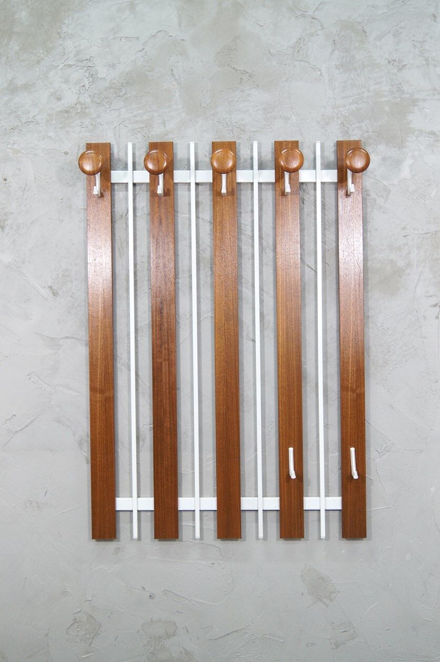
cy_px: 331
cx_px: 220
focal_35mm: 45
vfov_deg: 43.6
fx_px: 826
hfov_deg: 29.8
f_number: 5
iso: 400
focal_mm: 30
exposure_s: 1/20
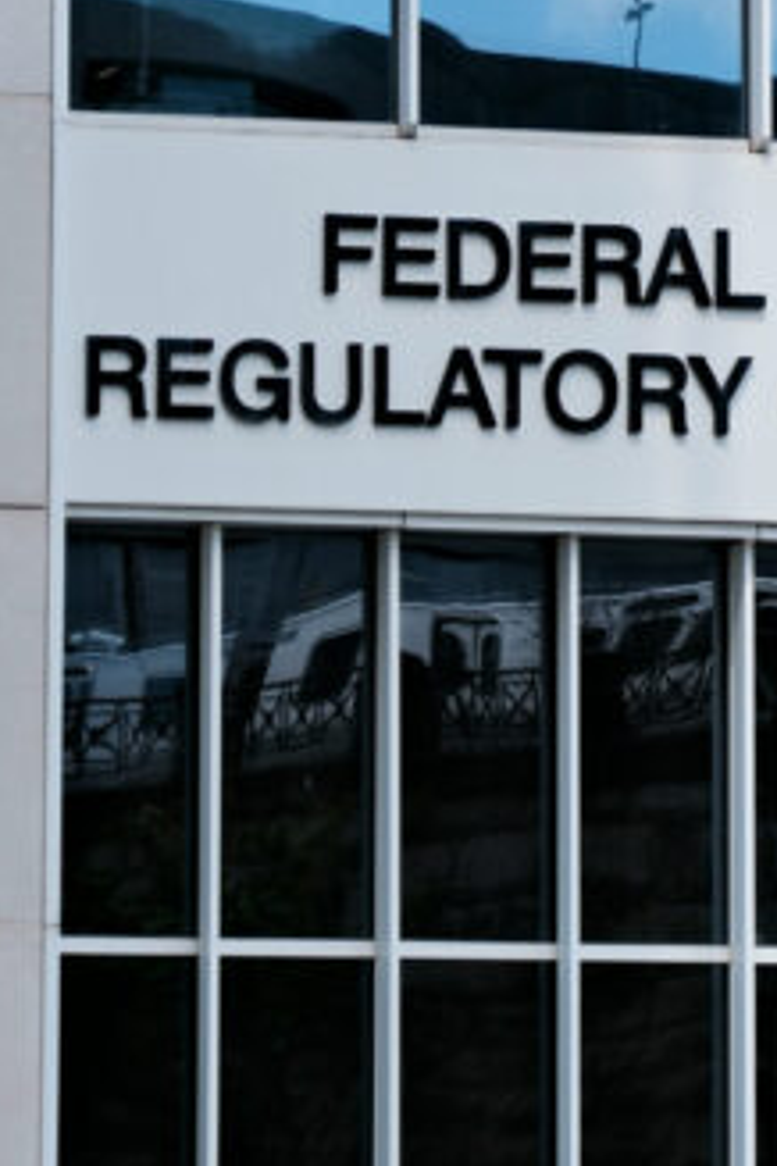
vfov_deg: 7.8
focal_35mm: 262
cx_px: 681
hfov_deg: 5.2
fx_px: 8482
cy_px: 198
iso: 320
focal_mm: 69.2
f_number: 5.6
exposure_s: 1/900
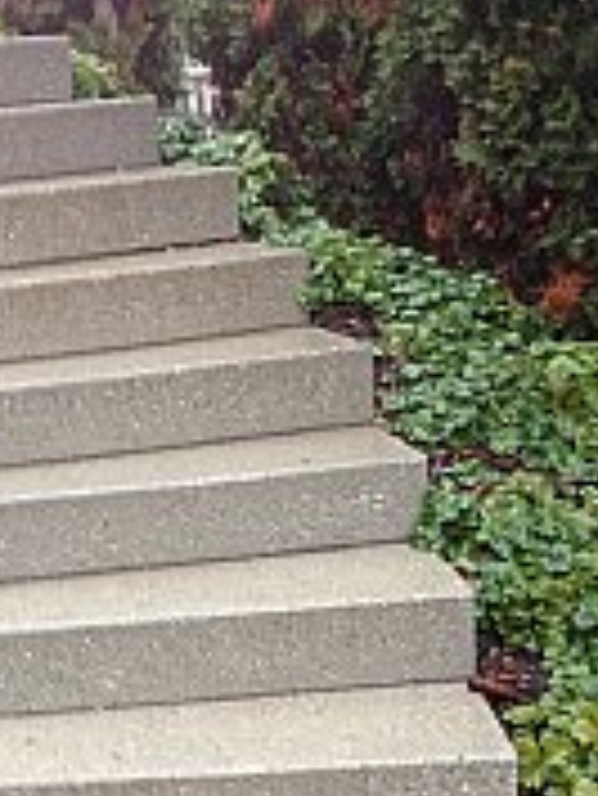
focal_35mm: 83
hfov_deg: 17.5
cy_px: 657
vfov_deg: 23.1
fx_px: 1909
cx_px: 65
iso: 80
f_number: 2.4
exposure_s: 1/20
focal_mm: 4.28
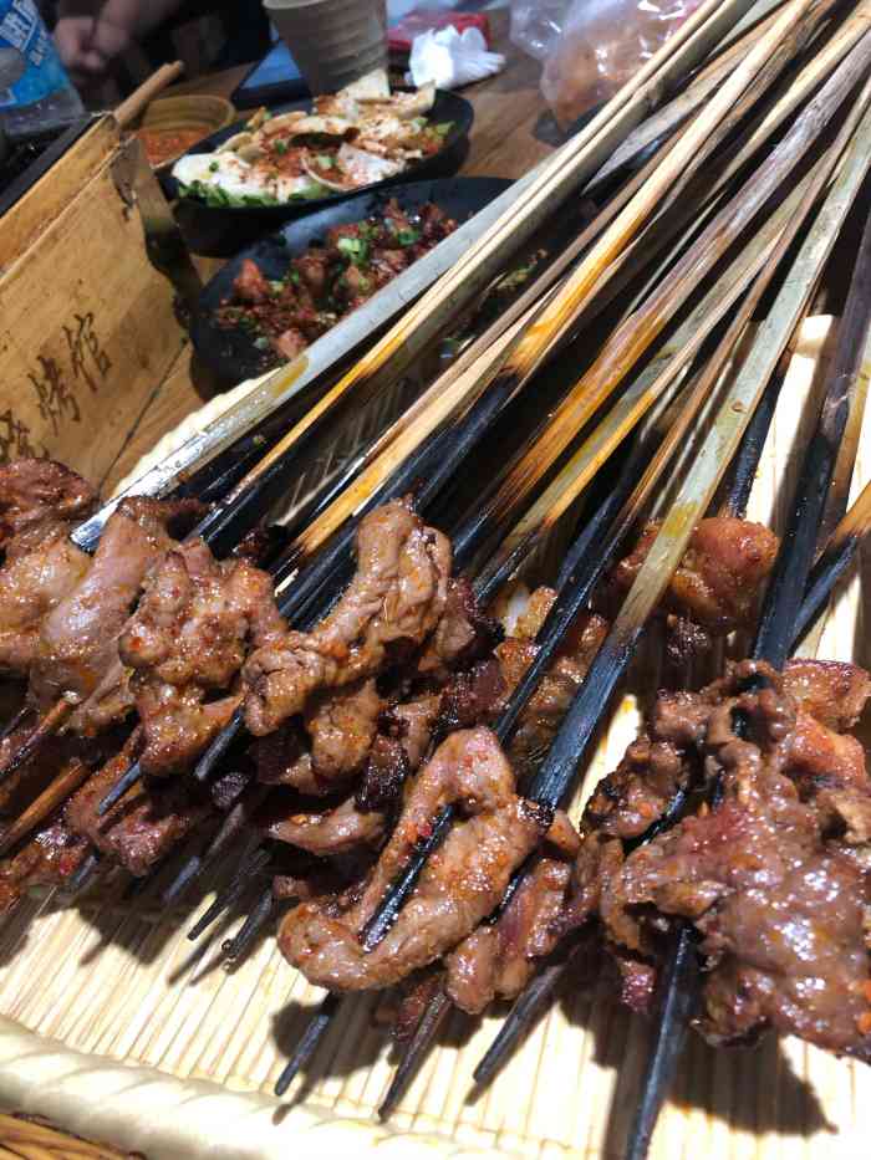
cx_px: 436
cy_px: 580
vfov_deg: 63.4
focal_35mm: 28
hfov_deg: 49.8
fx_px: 939
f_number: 1.8
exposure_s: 1/17
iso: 50
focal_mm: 4
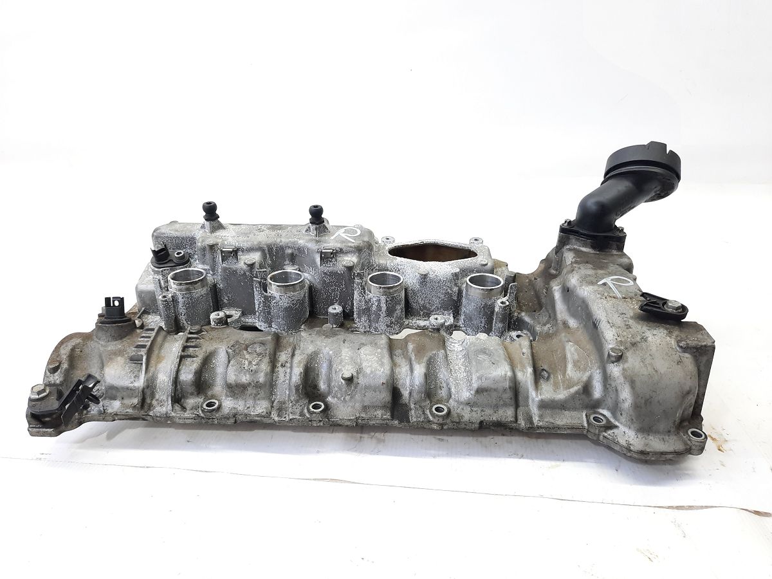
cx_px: 386
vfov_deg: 54.9
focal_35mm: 25
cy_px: 290
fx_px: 558
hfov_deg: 69.4
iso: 100
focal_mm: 4.6
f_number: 2
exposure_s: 1/50
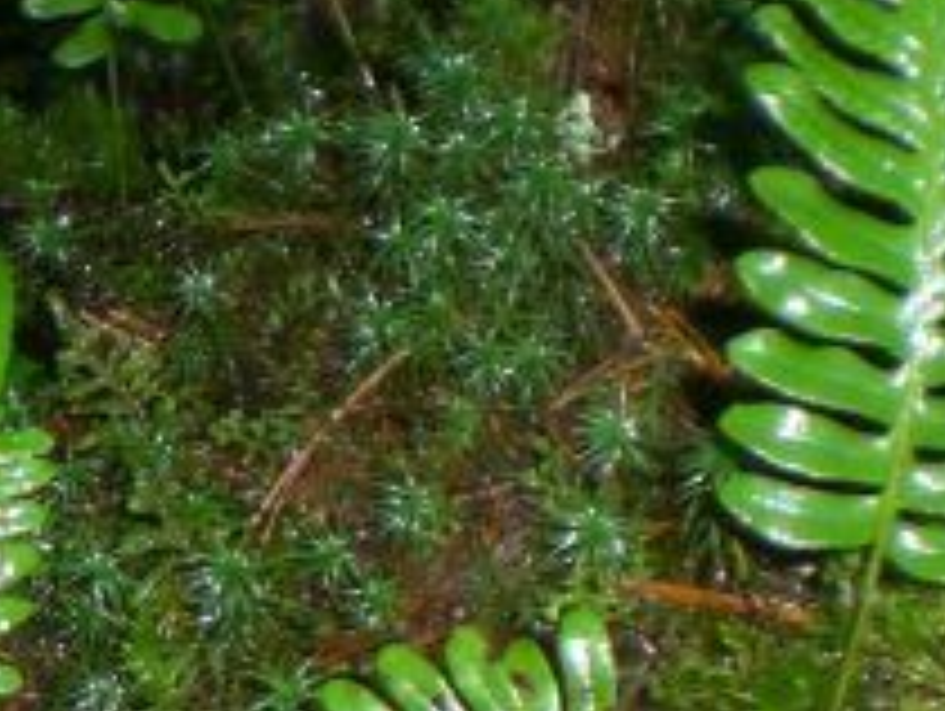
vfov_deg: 8.0
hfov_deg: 10.5
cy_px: 684
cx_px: -148
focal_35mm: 185
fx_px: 5056
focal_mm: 6.3
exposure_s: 1/60
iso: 50
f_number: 3.1
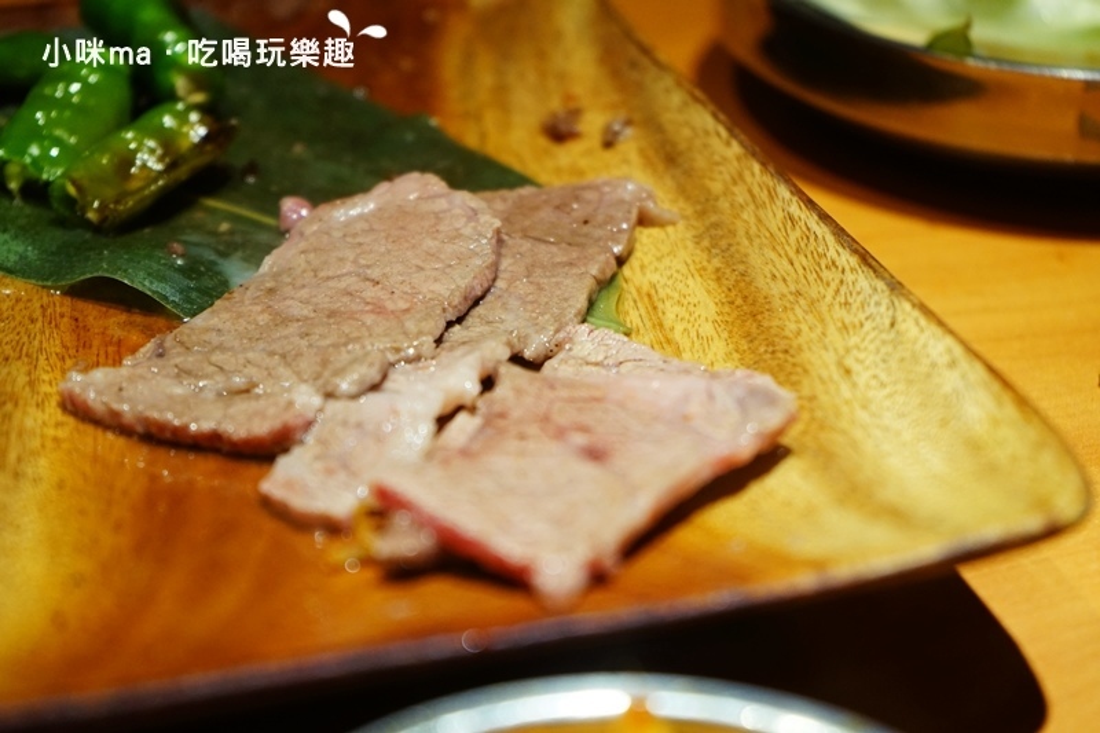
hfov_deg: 28.8
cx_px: 550
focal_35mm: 70
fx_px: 2138
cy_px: 366
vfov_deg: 19.4
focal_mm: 70
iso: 2000
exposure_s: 1/80
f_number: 5.6
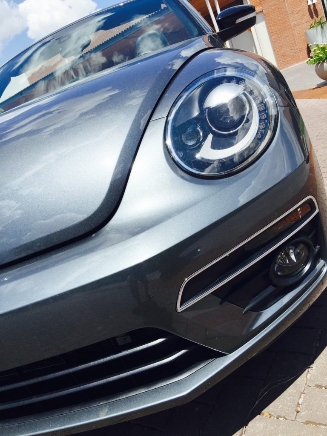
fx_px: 365
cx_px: 164
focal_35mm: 29
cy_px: 218
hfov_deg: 48.2
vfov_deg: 61.7
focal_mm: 4.15
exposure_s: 1/3300
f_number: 2.2
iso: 32
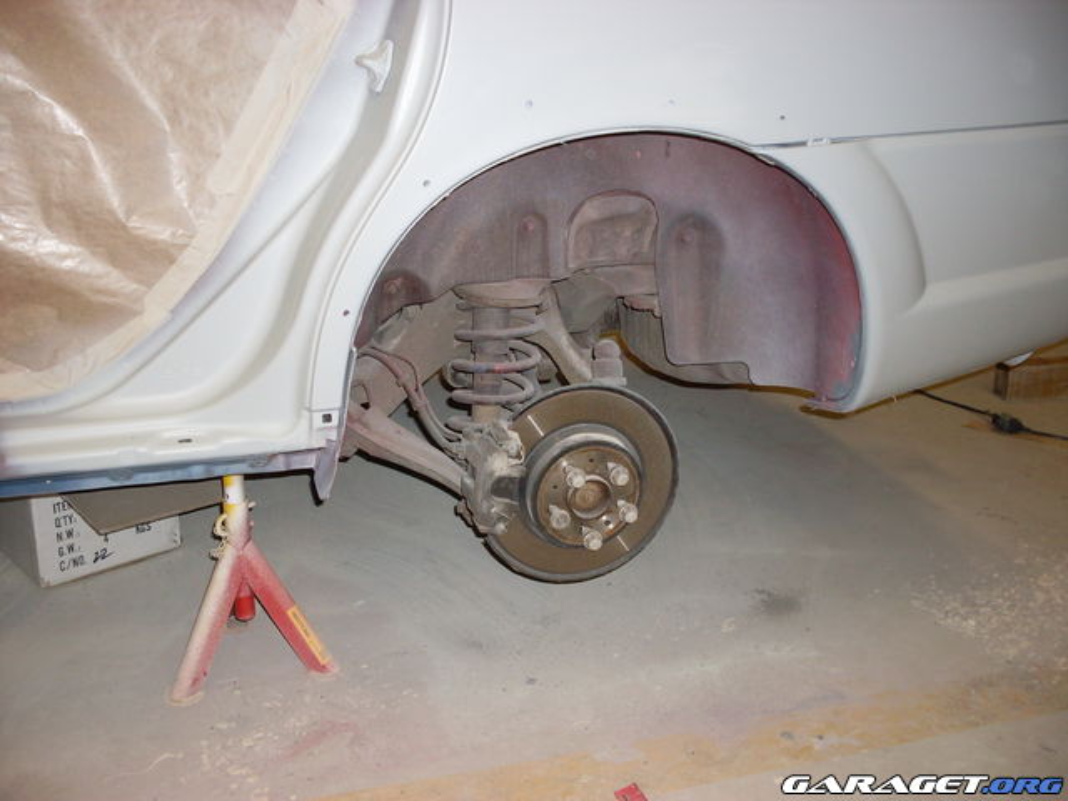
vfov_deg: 37.7
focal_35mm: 38
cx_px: 534
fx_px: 1172
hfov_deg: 49.0
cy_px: 400
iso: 100
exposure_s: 1/45
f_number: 2.8
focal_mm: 6.3
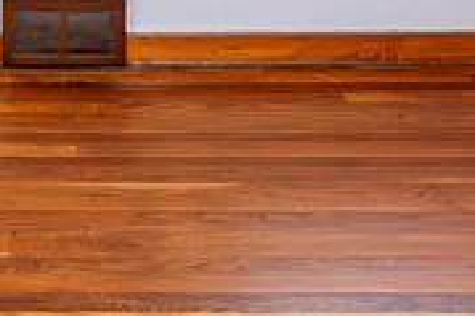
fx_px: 1120
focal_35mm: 85
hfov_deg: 23.2
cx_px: 36
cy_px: -381
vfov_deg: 13.1
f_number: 8
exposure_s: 1/160
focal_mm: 14
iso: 5000
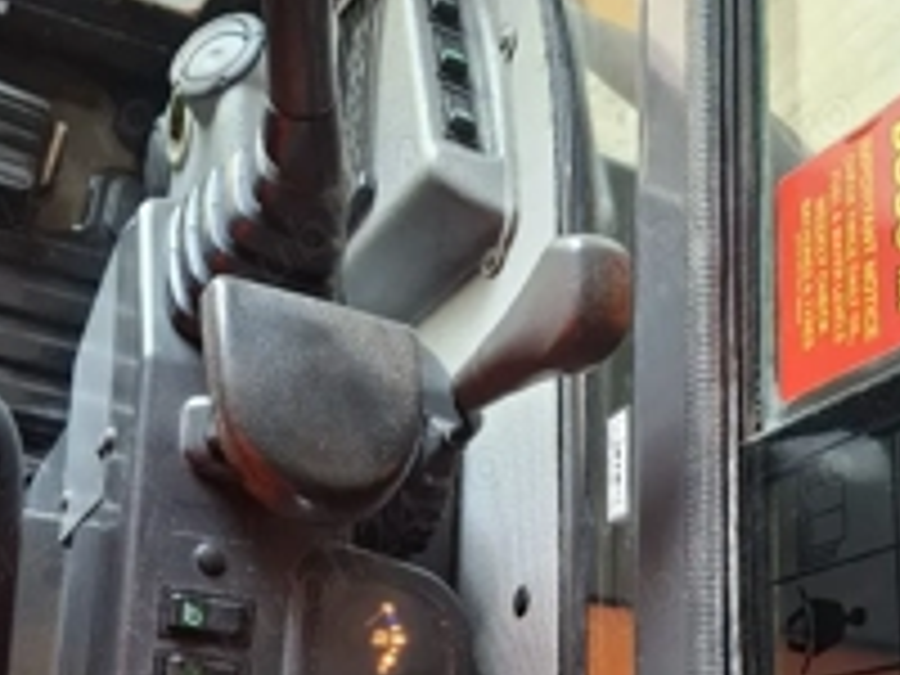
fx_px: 1196
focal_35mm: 46
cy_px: 608
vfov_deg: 30.2
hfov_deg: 41.2
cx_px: 450
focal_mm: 5.54
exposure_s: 1/50
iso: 250
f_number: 1.8
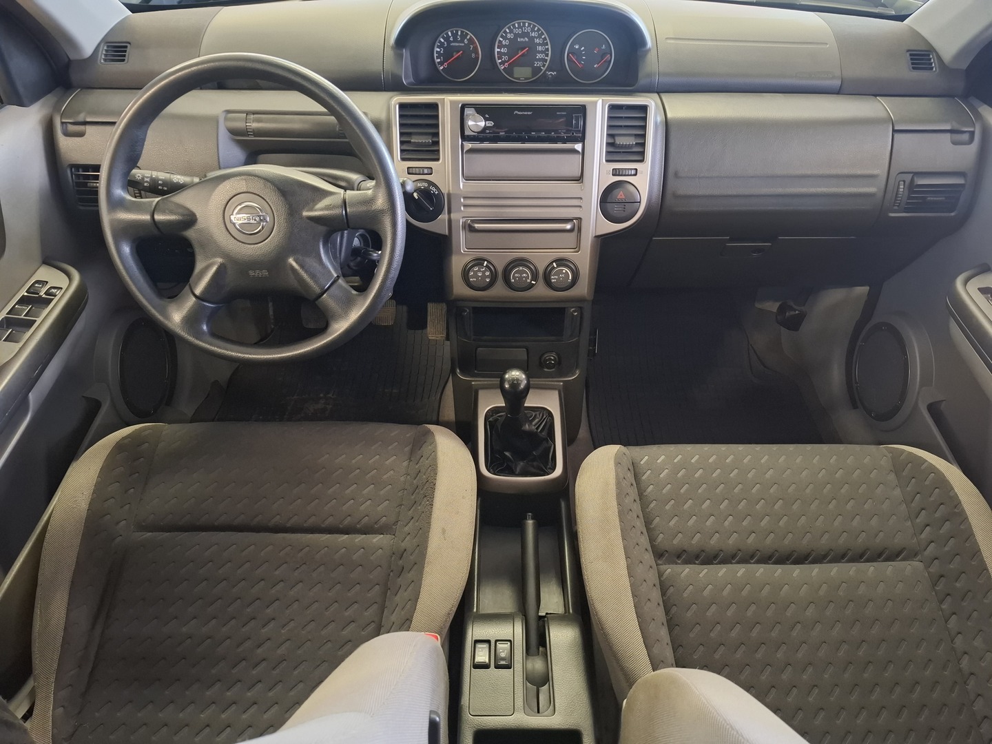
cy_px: 372
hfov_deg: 73.9
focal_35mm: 23
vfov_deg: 58.9
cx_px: 496
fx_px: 659
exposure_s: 1/25
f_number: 1.8
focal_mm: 5.54
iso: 800
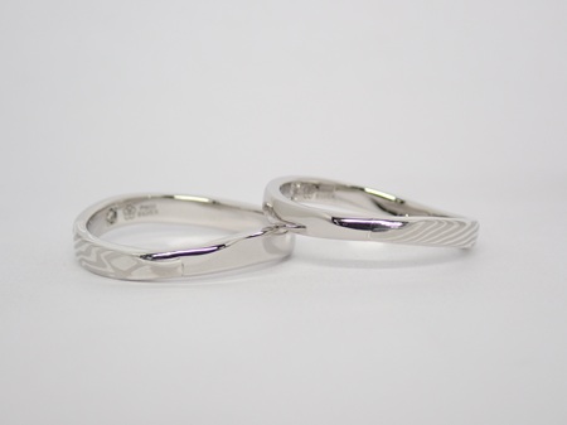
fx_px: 1261
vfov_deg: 19.1
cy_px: 212
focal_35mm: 77
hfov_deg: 25.3
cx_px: 284
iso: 200
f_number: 4.1
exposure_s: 1/125
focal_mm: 13.65
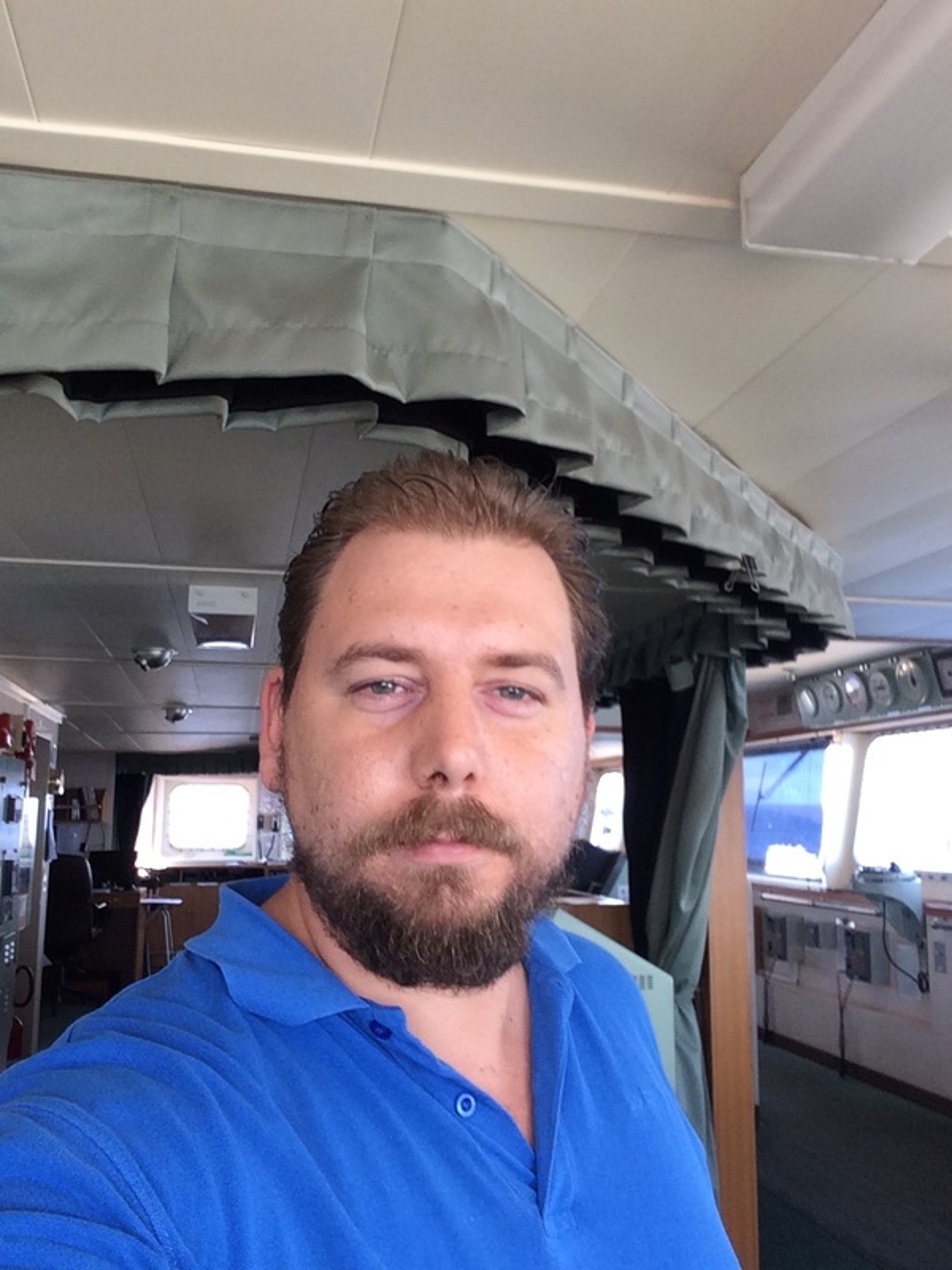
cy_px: 635
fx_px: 1137
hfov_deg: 45.4
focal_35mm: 31
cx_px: 476
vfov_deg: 58.4
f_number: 2.4
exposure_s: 1/60
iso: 50
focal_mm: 2.15
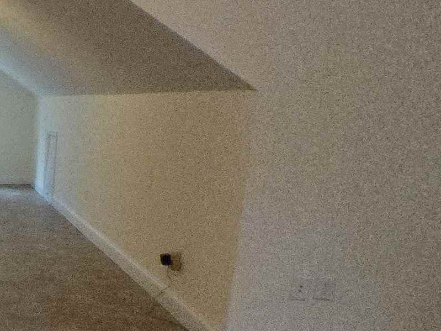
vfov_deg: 28.4
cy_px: 271
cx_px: -308
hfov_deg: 23.8
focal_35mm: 50
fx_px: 637
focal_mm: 1.7
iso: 1000
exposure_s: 1/60
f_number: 2.2
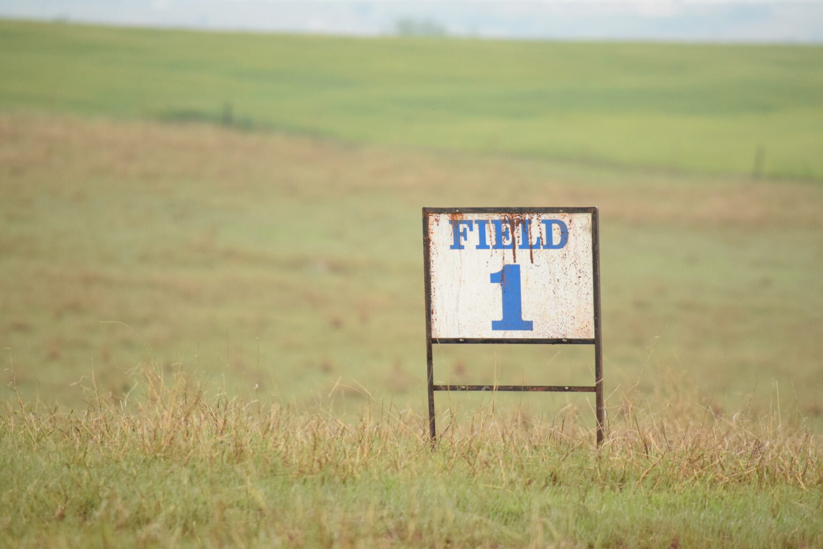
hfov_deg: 4.6
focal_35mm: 450
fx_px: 10287
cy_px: 274
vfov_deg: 3.1
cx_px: 412
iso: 2000
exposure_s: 1/1000
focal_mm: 300
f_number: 5.6
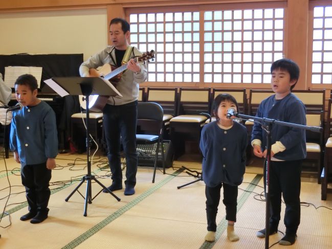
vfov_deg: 28.0
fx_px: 499
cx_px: 166
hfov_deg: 36.8
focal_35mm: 52
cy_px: 124
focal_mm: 9.3
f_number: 4.7
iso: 800
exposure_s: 1/25
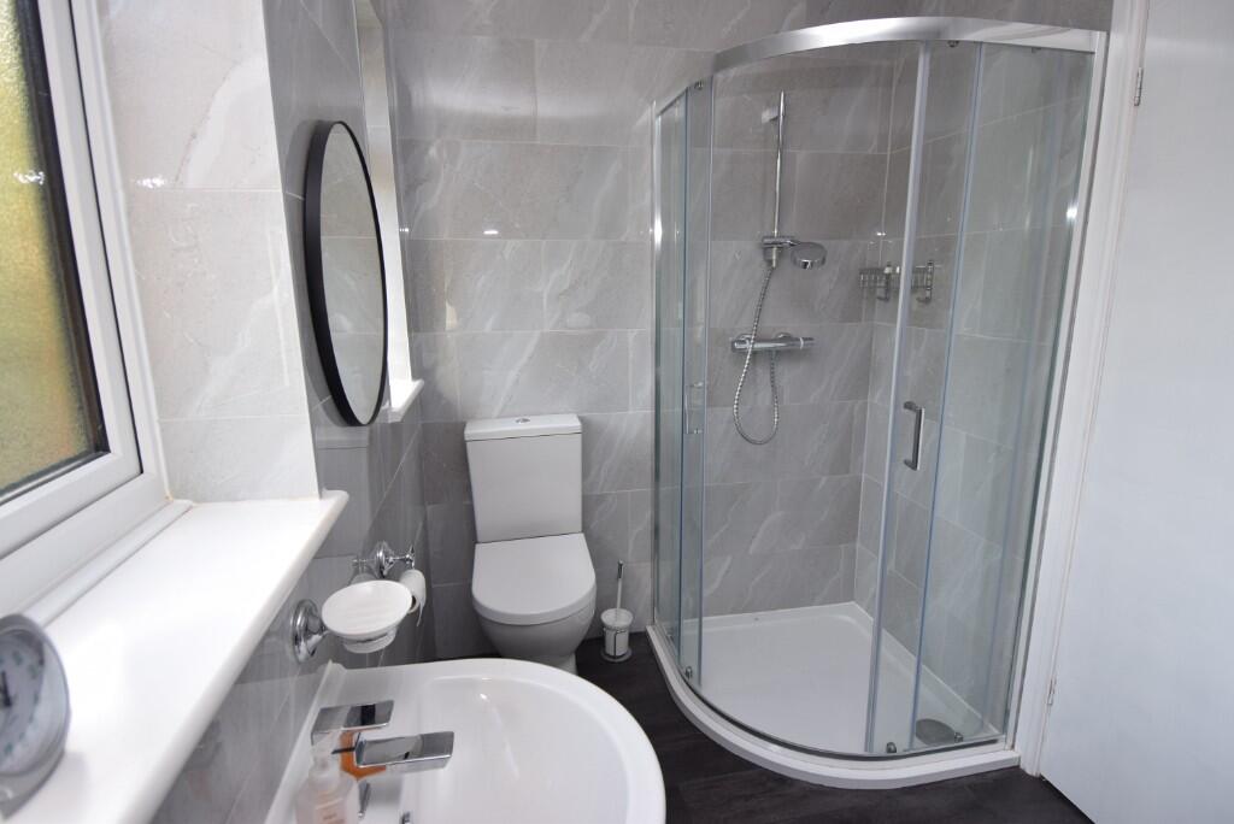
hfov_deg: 90.0
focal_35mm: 18
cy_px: 412
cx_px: 617
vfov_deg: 67.5
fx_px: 617
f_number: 5.6
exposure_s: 1/125
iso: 400
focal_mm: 12
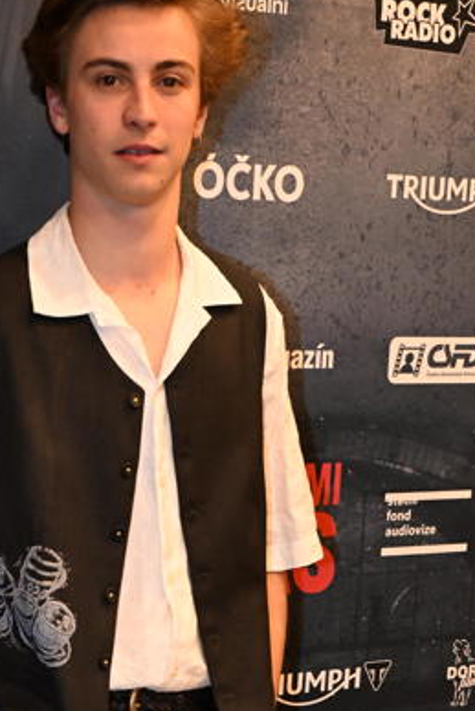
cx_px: 62
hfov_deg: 13.1
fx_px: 2056
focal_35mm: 104
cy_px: 805
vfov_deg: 18.8
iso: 4000
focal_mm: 39
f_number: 4.5
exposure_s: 1/160
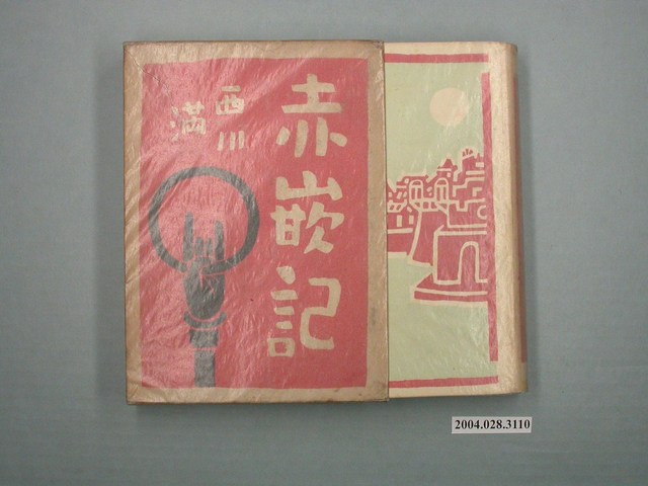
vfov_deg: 30.3
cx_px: 324
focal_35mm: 48
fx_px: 899
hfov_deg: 39.7
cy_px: 243
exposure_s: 1/30
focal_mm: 10
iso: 200
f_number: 6.4
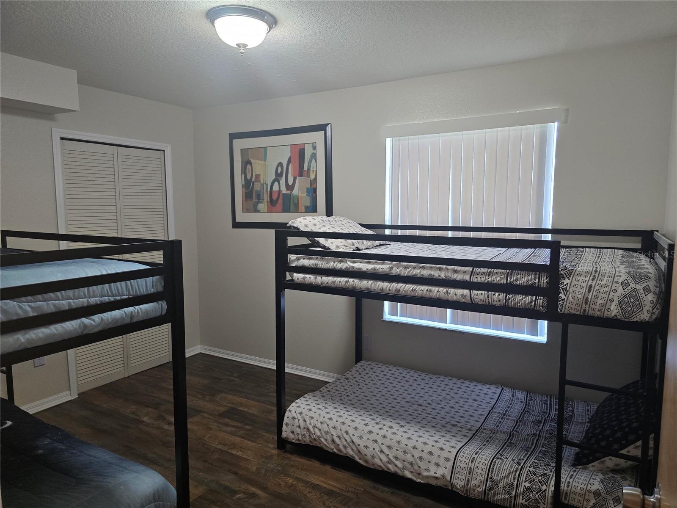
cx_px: 338
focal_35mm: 23
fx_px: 450
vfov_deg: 58.9
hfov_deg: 73.9
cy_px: 254
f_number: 1.7
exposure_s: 1/120
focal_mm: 6.3
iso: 320
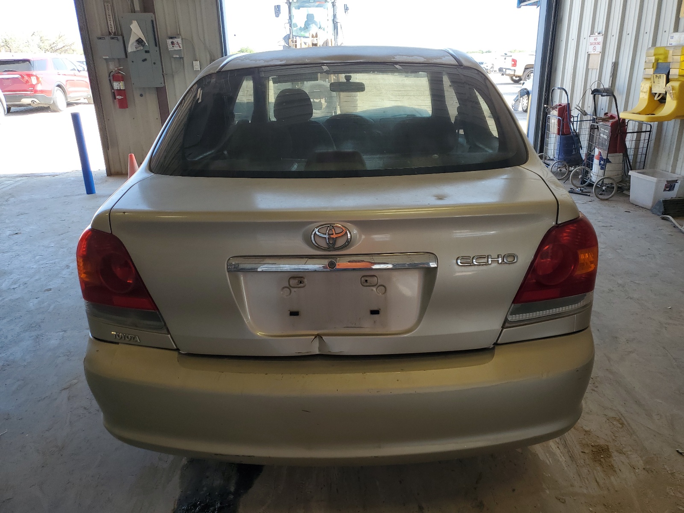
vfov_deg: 53.1
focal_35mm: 26
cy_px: 256
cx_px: 342
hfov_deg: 67.3
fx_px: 514
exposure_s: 1/345
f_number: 1.5
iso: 50
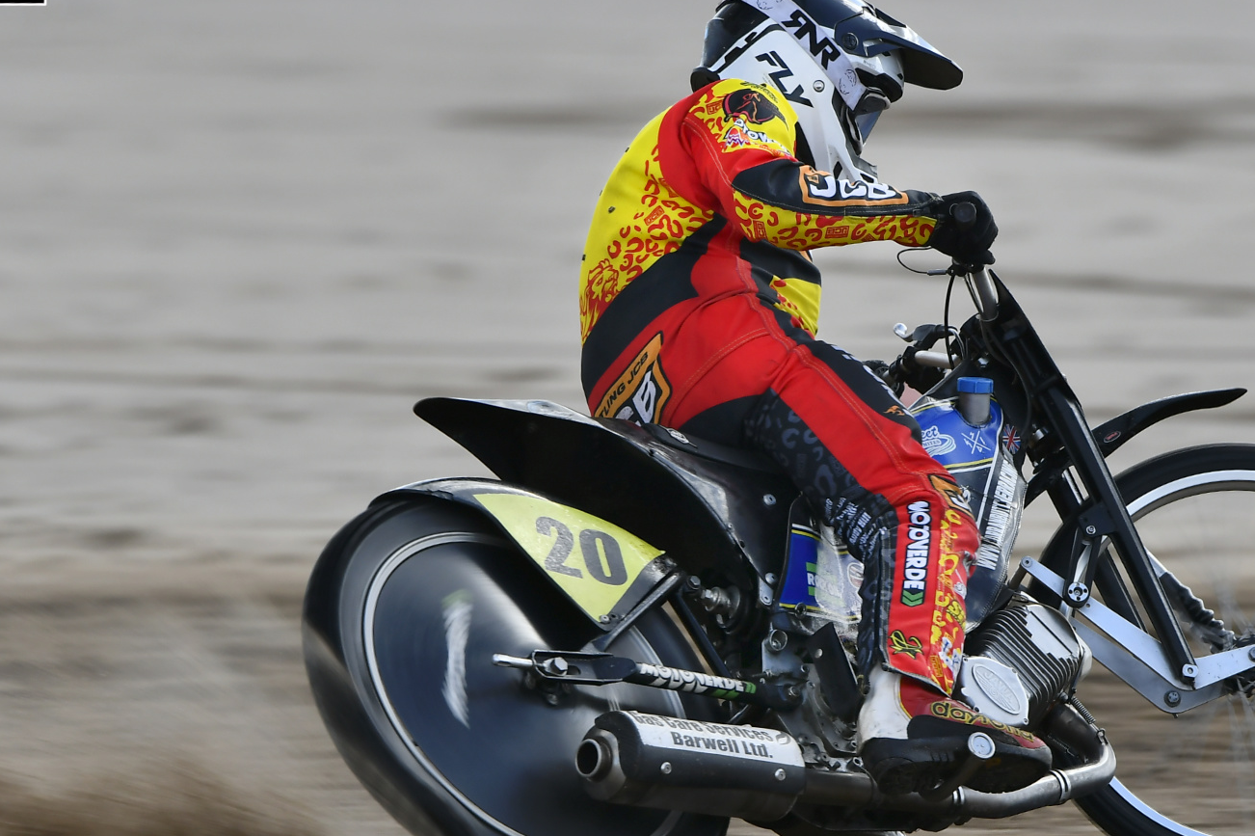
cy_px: 522
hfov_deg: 2.5
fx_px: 28992
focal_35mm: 832
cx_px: 668
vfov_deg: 1.7
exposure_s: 1/400
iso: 200
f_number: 5.6
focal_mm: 380
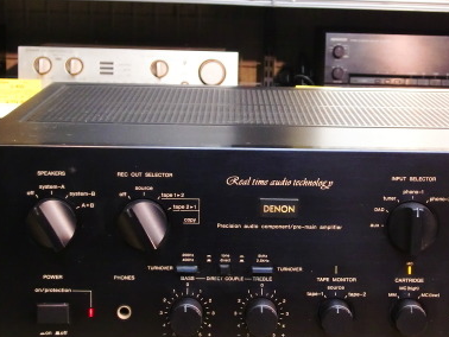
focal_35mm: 93
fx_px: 1207
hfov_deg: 21.0
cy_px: 189
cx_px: 312
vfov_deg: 15.9
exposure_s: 1/13
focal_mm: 9.8
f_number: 3.6
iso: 400
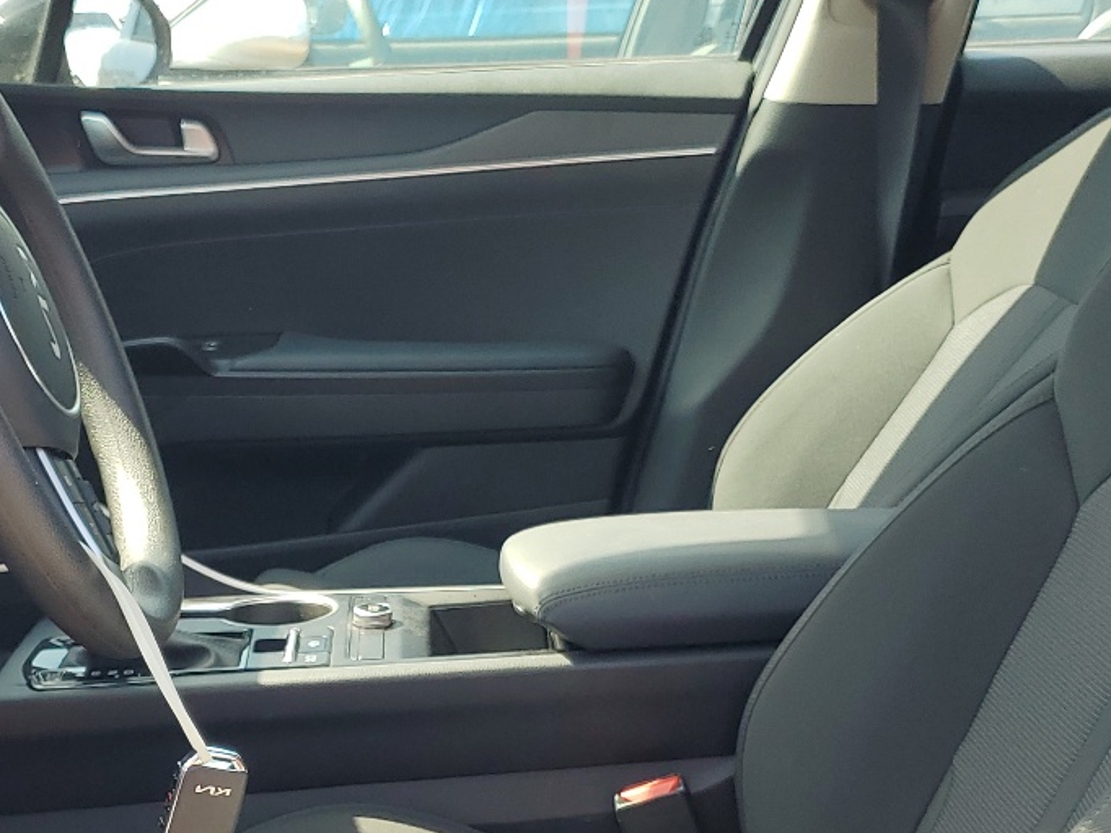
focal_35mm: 61
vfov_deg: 23.7
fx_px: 1957
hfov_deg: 31.3
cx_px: 336
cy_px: 667
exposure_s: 1/345
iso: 50
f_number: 1.5
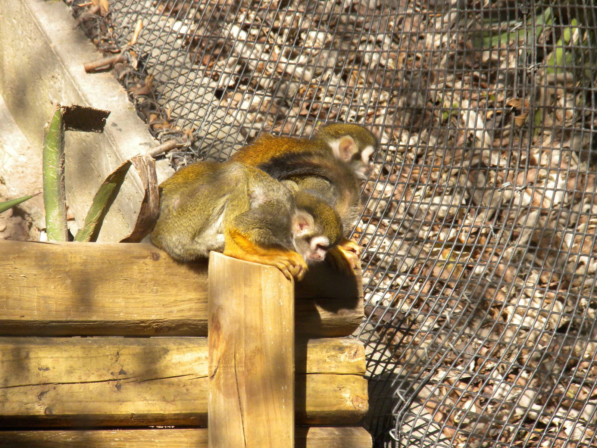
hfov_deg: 7.6
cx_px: 298
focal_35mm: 260
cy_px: 224
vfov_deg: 5.7
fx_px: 4484
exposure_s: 1/457
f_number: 5.3
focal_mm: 46.2
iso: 242
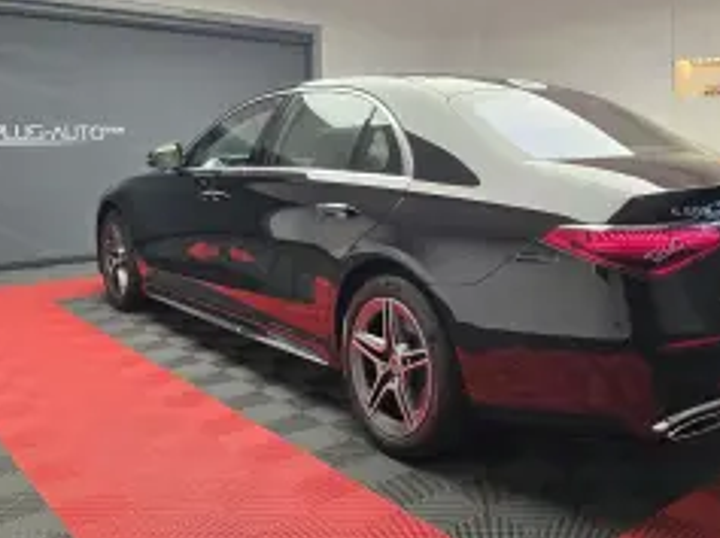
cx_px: 510
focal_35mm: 35
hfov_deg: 51.2
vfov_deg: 40.5
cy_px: 222
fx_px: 727
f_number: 1.7
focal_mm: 6.3
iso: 125
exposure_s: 1/100
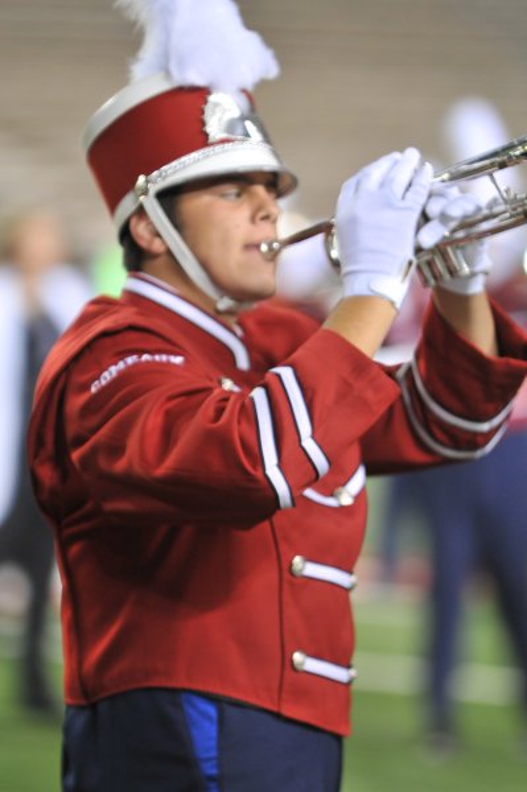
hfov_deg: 4.6
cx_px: 264
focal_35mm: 300
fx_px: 6598
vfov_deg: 6.9
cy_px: 396
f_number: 2.8
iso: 800
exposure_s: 1/125
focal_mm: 200
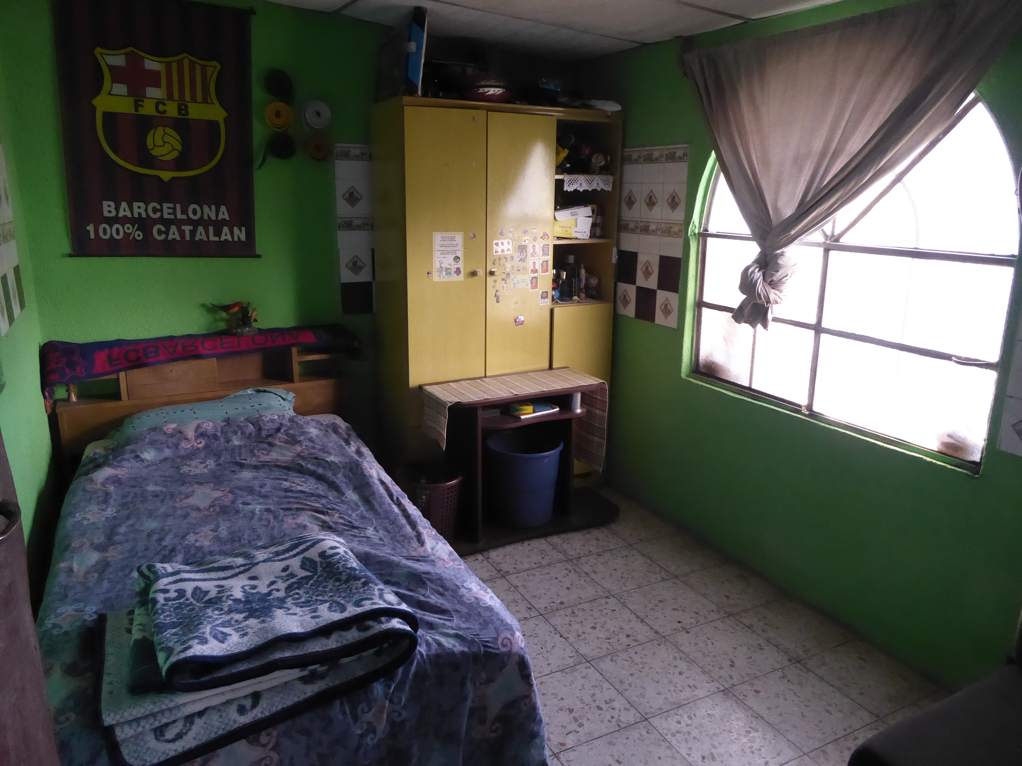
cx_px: 511
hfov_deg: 69.4
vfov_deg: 54.9
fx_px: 738
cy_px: 383
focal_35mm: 25
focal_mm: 4.3
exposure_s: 1/25
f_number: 3.3
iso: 800
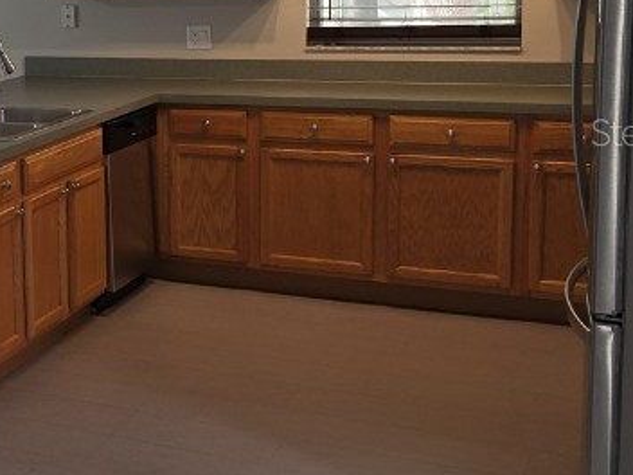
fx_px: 1225
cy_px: 131
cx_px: -160
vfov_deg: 21.8
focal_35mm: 67
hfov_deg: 25.5
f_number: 1.7
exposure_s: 1/40
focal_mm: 6.3
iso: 125
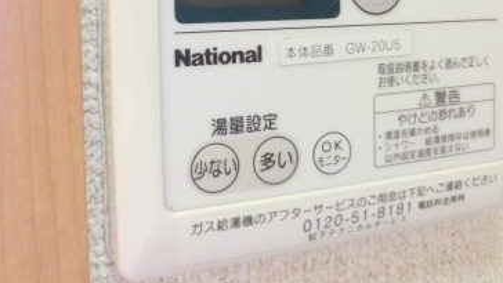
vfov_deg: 25.1
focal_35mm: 46
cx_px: 283
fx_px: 614
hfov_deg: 44.5
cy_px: 21
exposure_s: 1/40
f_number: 3.2
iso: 800
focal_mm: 4.3
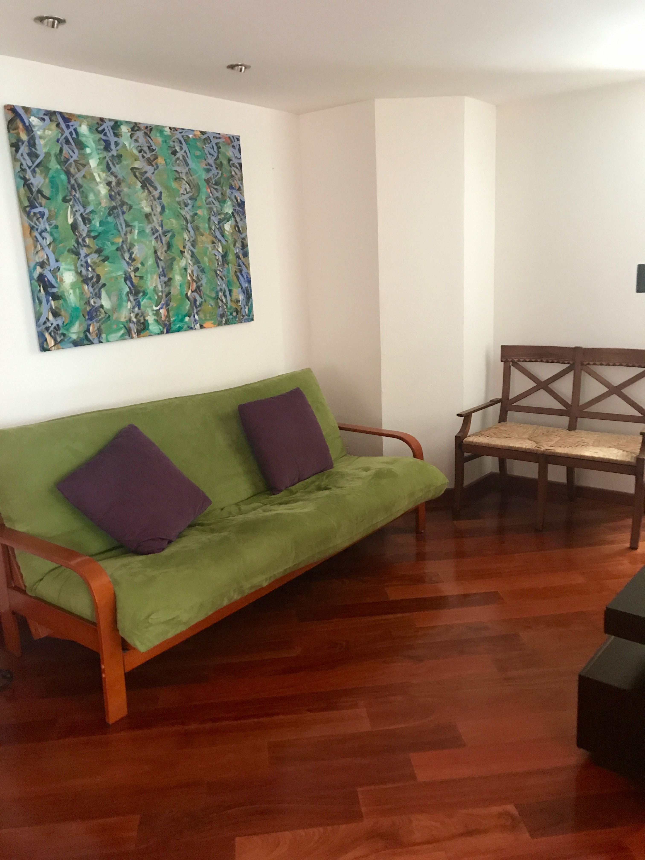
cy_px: 430
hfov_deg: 49.7
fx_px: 696
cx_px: 322
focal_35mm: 28
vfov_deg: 63.4
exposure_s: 1/5
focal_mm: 3.99
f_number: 1.8
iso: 80
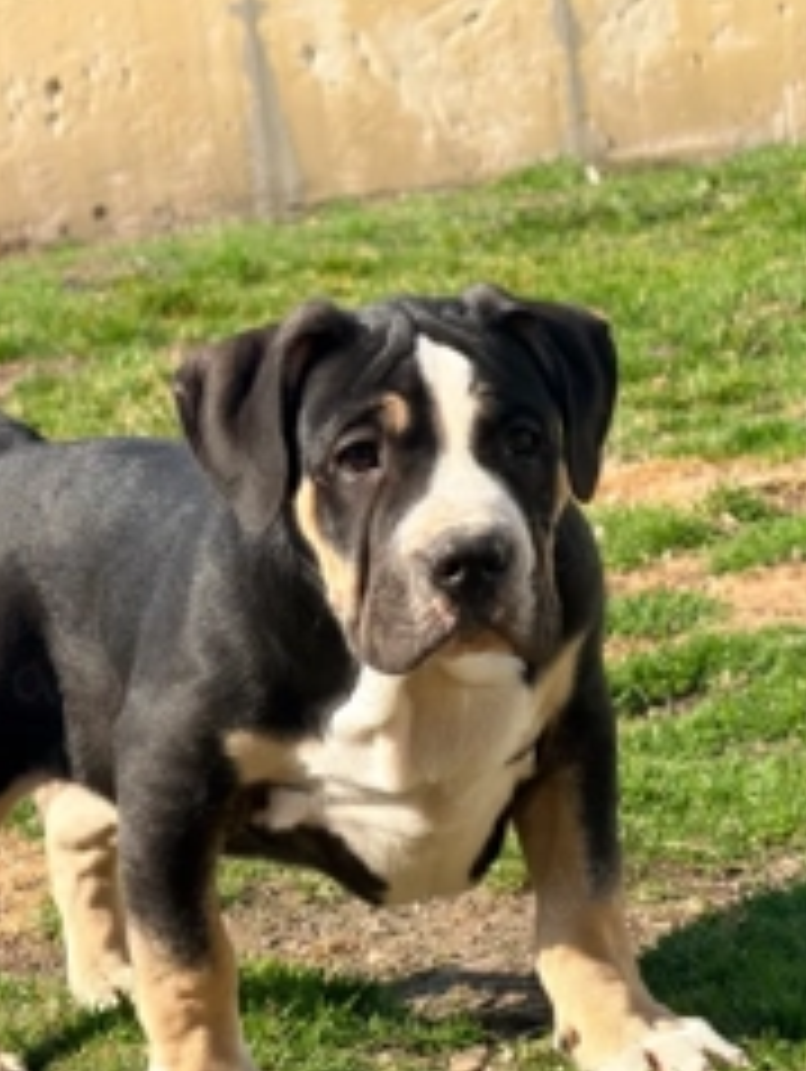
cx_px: 234
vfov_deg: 11.7
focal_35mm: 168
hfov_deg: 8.8
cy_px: 652
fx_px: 5206
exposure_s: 1/593
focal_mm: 16.89
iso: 50
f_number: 2.8
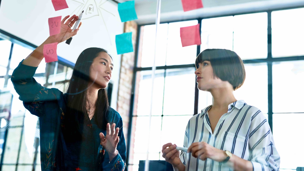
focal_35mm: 55
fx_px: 443
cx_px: 154
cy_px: 65
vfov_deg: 21.8
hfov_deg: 37.8
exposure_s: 1/320
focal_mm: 50
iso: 640
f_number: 2.5
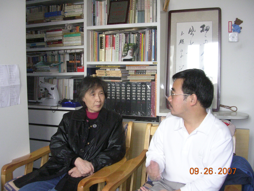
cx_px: 127
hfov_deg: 49.0
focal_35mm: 38
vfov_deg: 37.7
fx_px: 279
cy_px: 96
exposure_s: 1/21.3
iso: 200
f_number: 2.8
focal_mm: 5.8
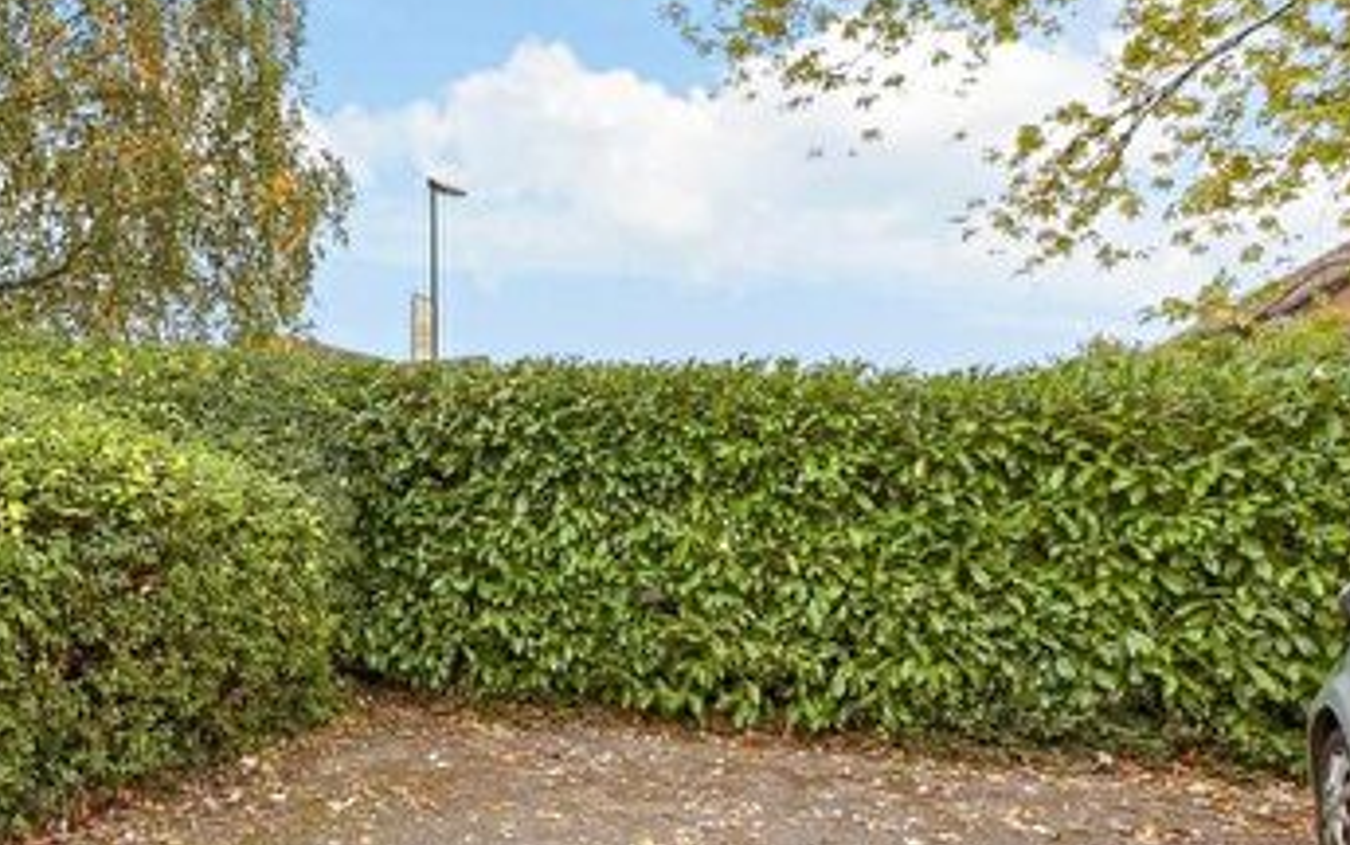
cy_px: 538
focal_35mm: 31
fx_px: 1141
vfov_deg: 40.3
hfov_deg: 57.3
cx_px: 297
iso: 160
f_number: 8
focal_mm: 10
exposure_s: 1/20
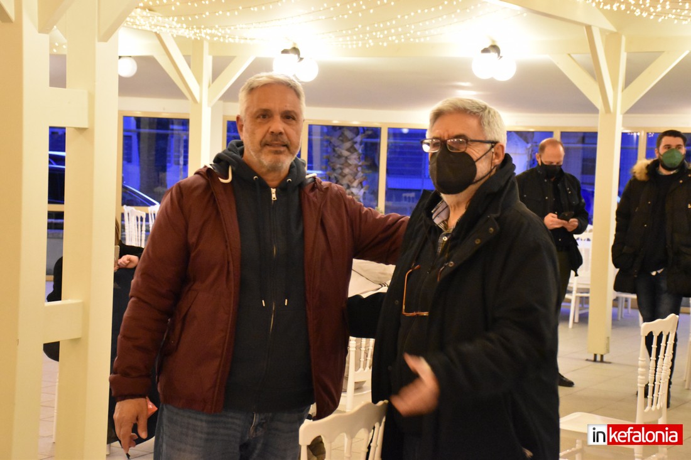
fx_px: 1382
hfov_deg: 28.1
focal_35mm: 72
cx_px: 346
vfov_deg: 18.9
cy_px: 230
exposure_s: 1/60
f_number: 4.5
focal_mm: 48
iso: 6400
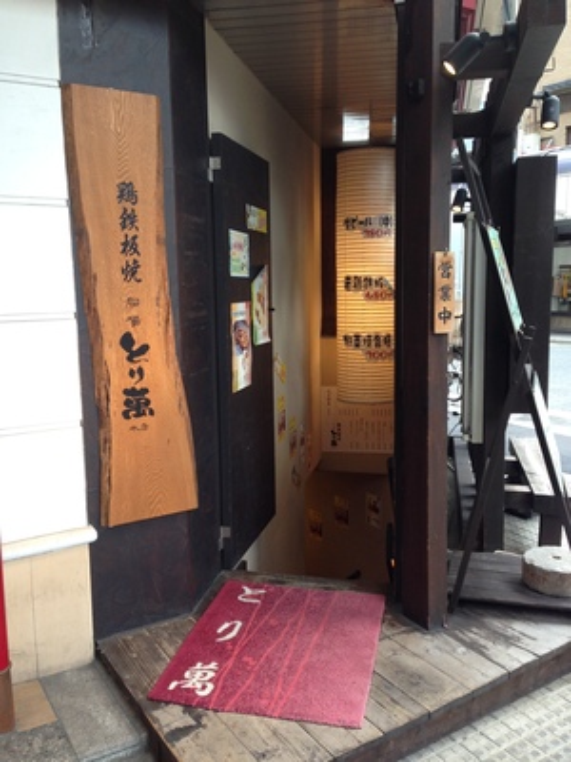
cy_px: 381
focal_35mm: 33
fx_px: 726
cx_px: 286
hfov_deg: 42.9
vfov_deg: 55.4
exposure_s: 1/40
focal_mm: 4.12
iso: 50
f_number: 2.4
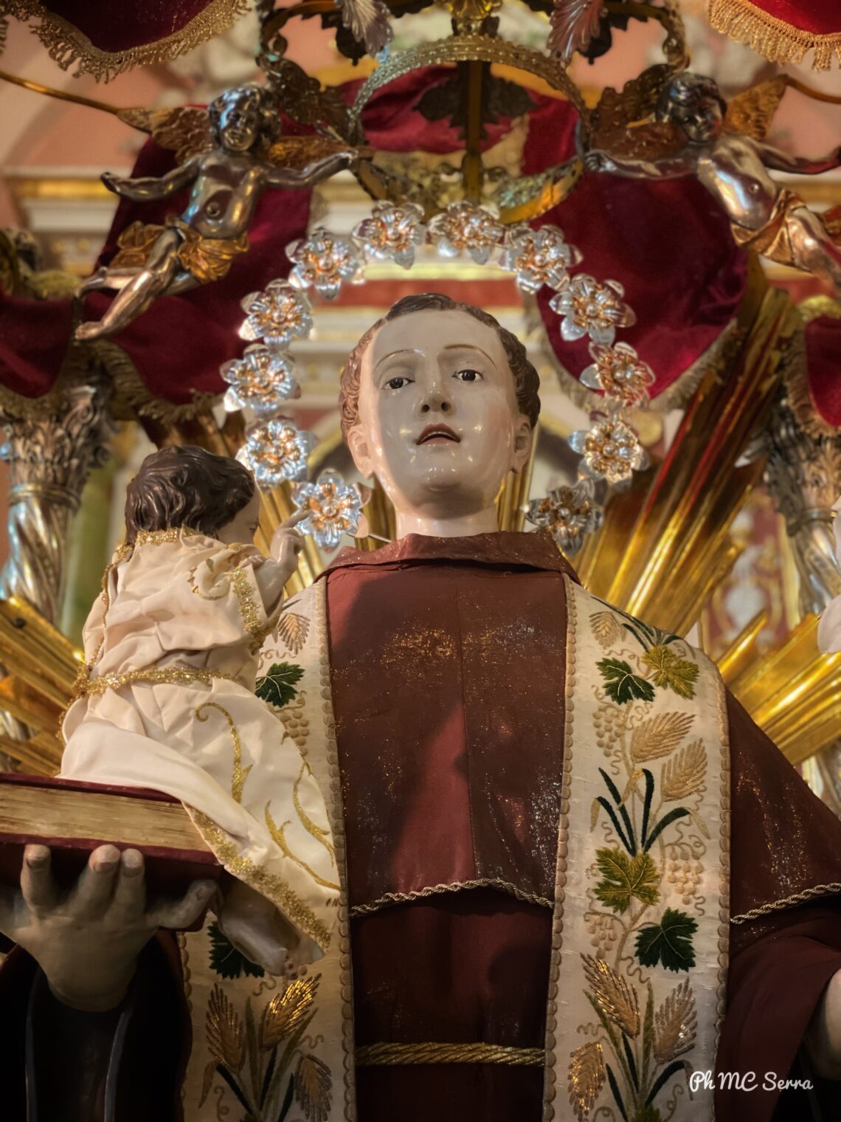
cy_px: 561
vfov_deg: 36.8
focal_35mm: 52
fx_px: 1684
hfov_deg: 28.0
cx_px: 420
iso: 400
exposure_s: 1/33
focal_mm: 6
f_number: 2
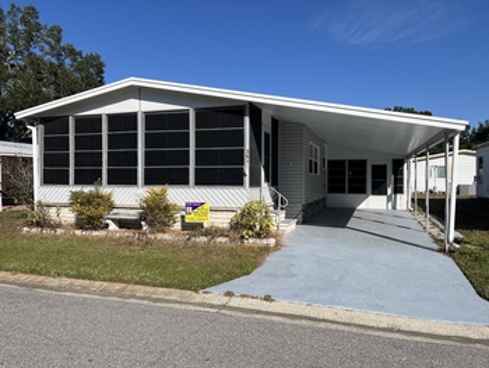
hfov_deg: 67.3
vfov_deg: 53.1
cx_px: 244
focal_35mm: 26
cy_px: 184
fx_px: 368
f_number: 1.6
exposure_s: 1/5556
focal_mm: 5.1
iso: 50
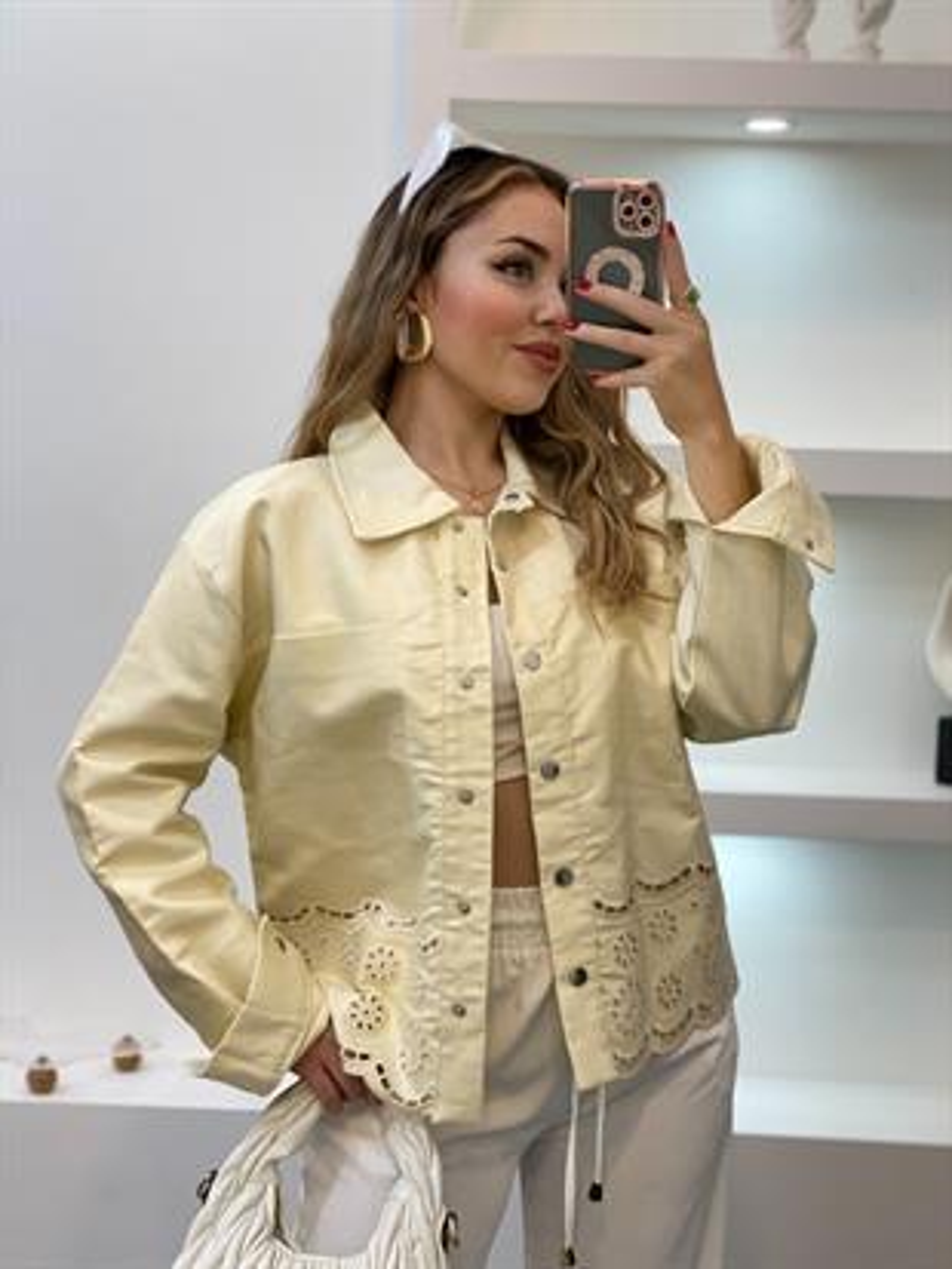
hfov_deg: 28.0
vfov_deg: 36.8
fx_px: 1906
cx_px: 476
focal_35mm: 52
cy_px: 634
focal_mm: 6
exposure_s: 1/100
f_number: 2
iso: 80
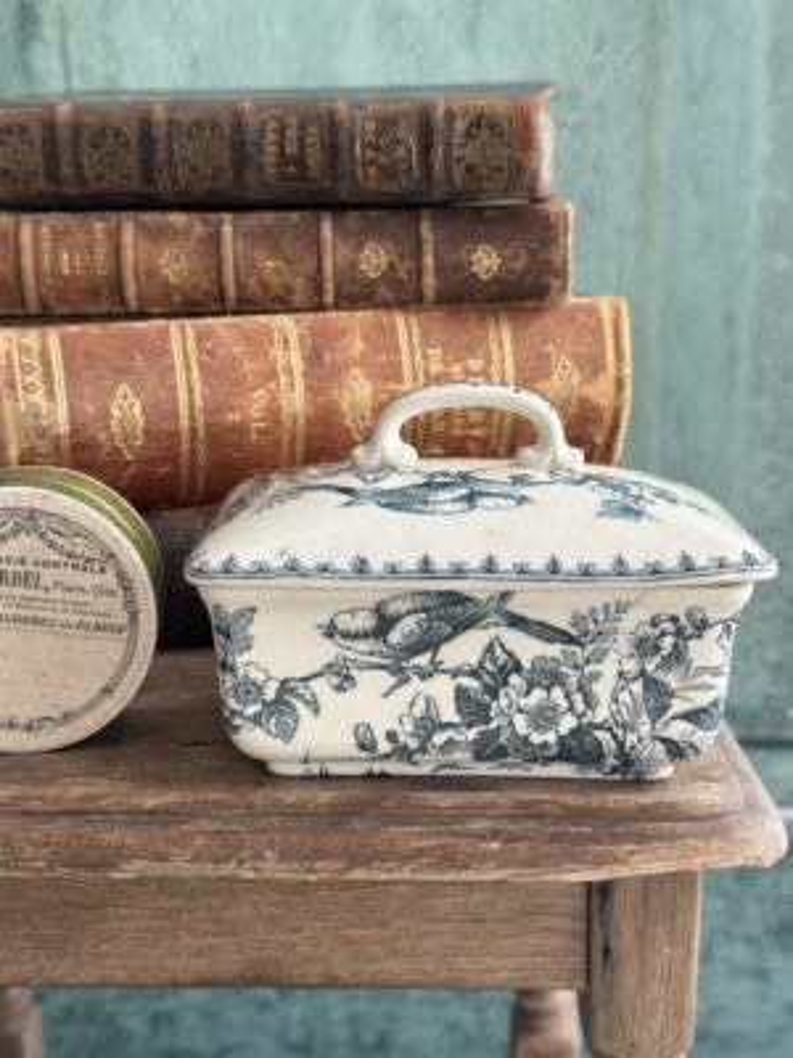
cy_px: 529
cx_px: 396
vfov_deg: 39.7
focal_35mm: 48
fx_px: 1466
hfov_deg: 30.3
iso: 100
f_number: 1.78
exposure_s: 1/171
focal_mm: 6.86
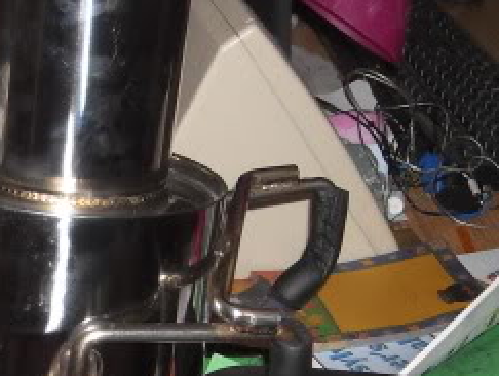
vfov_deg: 15.8
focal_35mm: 92
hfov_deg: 20.6
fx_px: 1328
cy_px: 374
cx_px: 10
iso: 64
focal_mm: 5.7
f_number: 2.8
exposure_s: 1/60
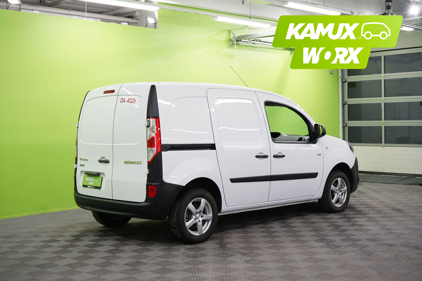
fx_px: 551
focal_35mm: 47
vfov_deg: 28.6
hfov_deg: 41.9
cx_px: 211
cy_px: 140
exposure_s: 1/25
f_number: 9
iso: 640
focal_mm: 47
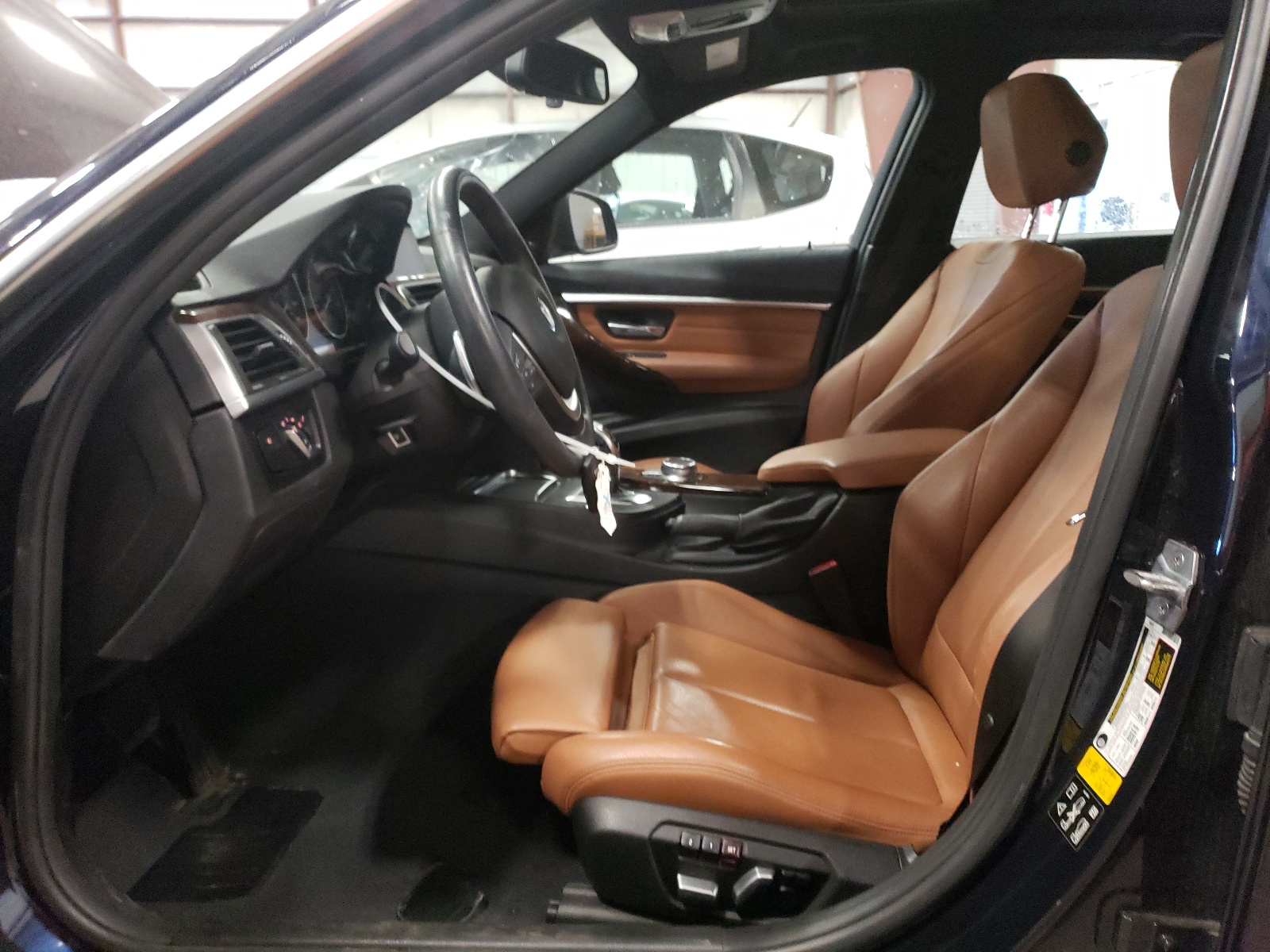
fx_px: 954
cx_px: 635
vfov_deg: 53.1
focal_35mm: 26
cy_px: 476
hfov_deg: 67.3
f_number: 1.5
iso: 477
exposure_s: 1/24
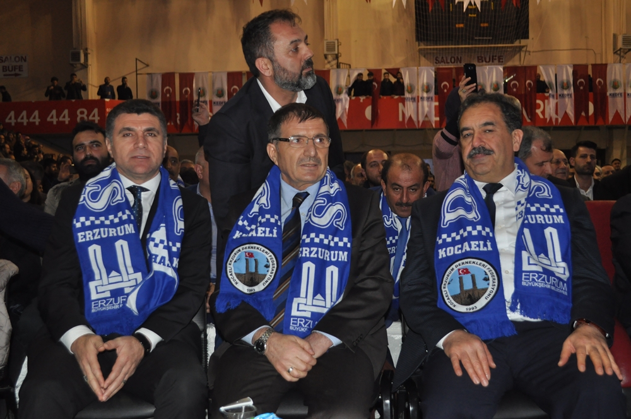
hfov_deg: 41.2
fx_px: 840
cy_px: 210
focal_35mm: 48
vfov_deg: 28.0
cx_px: 316
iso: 800
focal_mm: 32
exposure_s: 1/60
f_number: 4.8
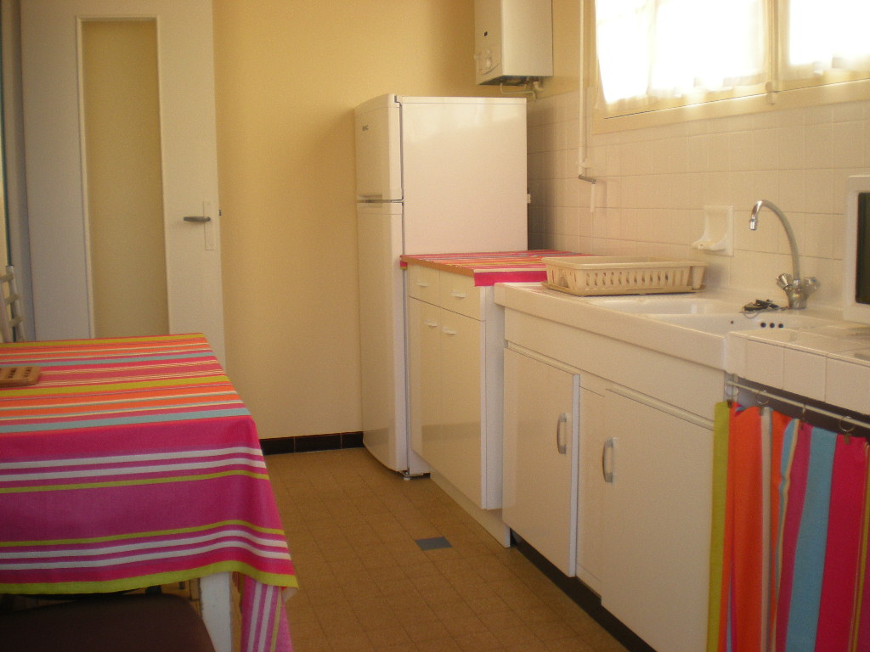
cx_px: 435
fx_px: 955
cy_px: 326
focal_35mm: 38
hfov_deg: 49.0
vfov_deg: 37.7
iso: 91
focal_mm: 6.3
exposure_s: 1/60.2
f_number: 3.1
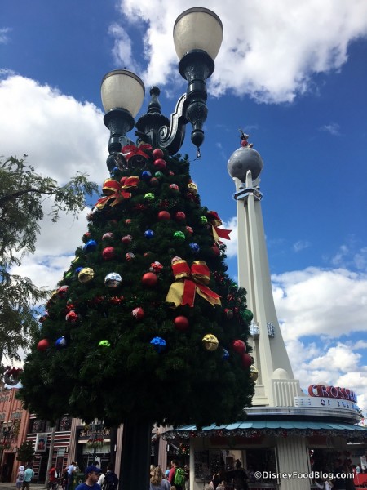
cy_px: 245
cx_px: 184
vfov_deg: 61.7
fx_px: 410
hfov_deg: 48.2
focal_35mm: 29
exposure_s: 1/1748
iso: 25
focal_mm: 4.15
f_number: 2.2
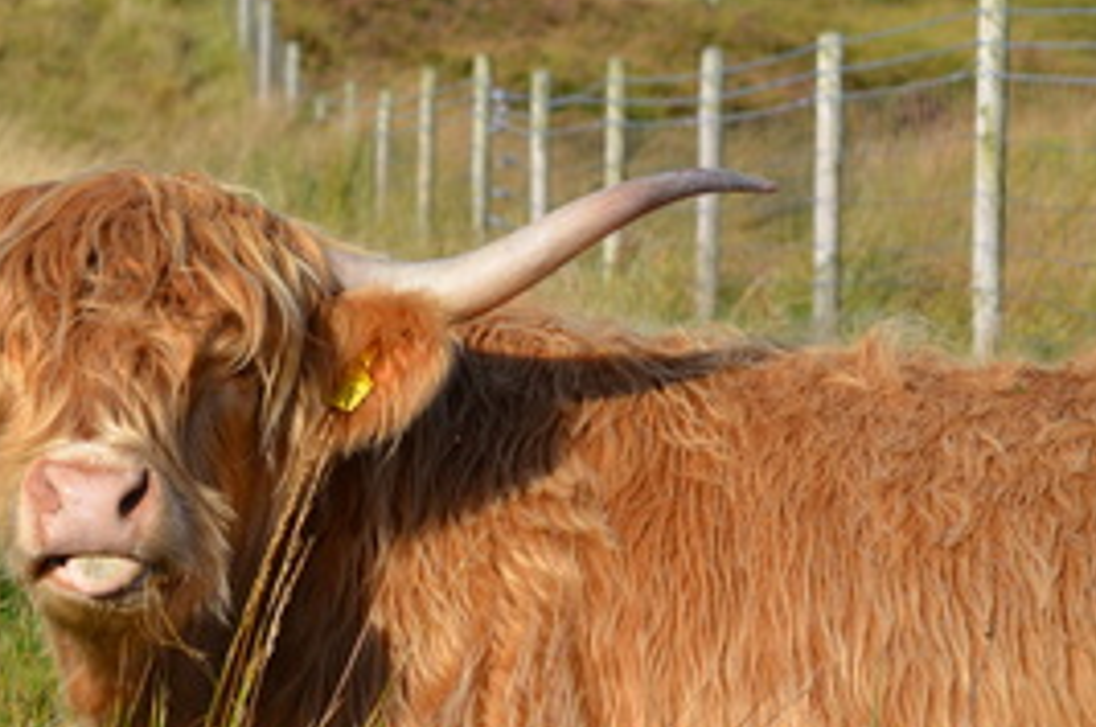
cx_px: 172
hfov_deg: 9.3
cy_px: 331
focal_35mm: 220
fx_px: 6682
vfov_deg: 6.2
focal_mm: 85
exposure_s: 1/250
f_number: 8
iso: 100
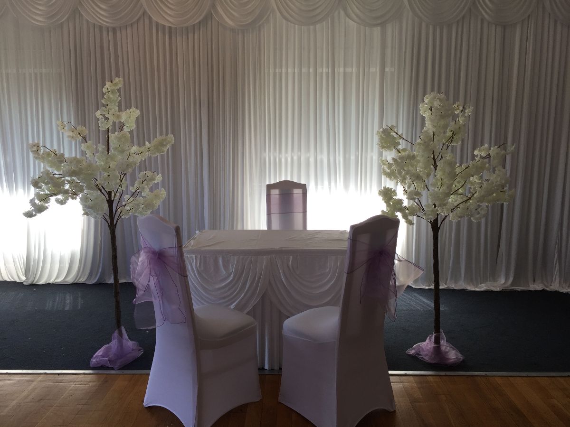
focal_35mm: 29
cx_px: 285
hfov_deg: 61.7
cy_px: 214
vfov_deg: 48.2
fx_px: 478
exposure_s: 1/121
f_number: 2.2
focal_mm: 4.15
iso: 32
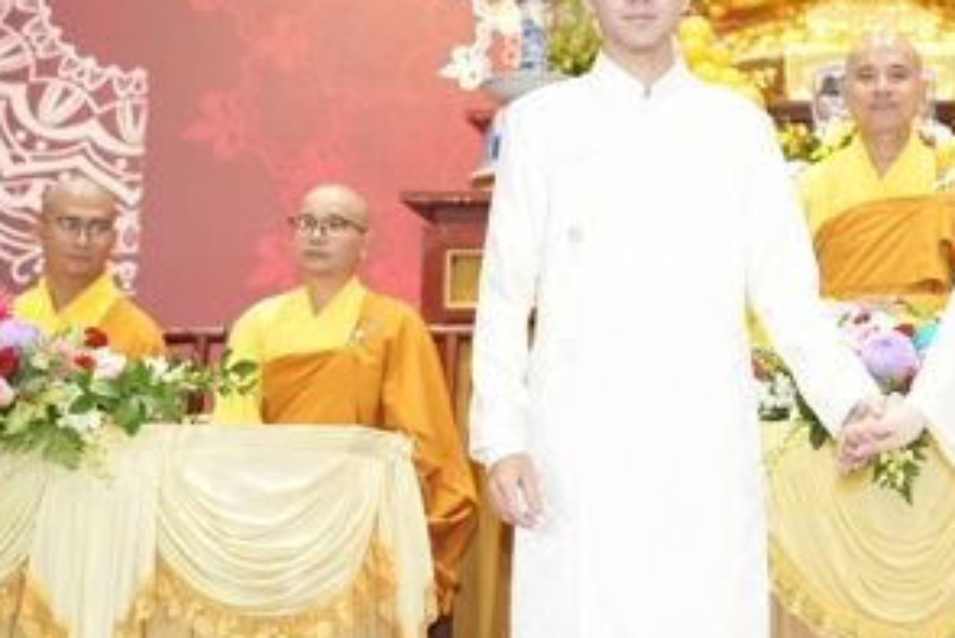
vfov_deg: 17.6
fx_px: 2044
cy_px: 115
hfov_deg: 25.7
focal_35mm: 77
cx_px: 800
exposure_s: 1/250
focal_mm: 35
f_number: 2.5
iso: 2000
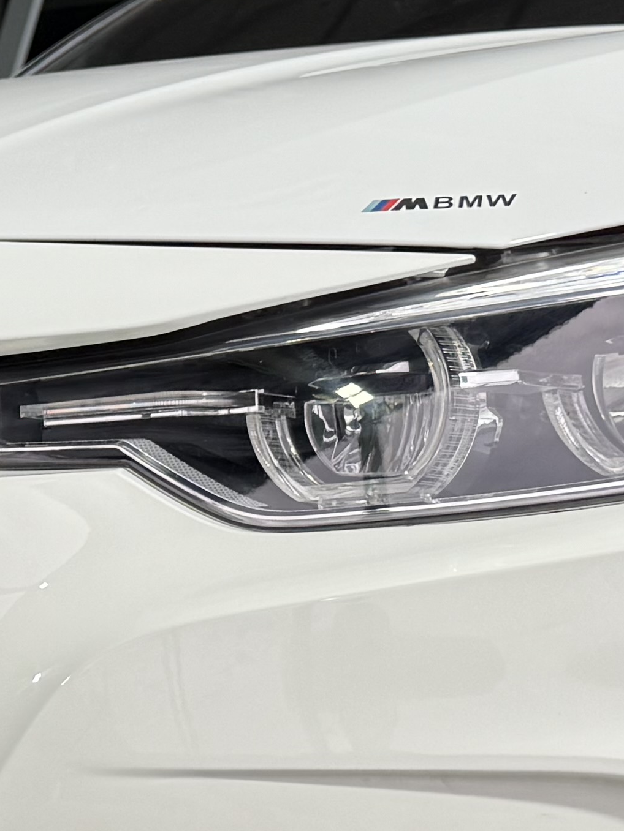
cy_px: 571
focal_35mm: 101
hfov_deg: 14.4
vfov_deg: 19.4
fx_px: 2427
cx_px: -17
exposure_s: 1/100
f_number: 1.78
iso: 100
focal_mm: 6.76
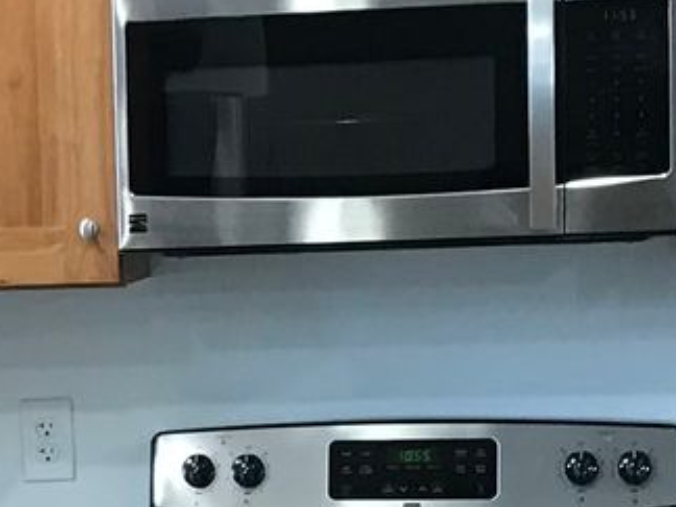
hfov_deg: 11.8
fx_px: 3242
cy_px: 578
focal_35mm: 166
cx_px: 19
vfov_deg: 8.9
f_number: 1.8
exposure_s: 1/30
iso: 32
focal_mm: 3.99
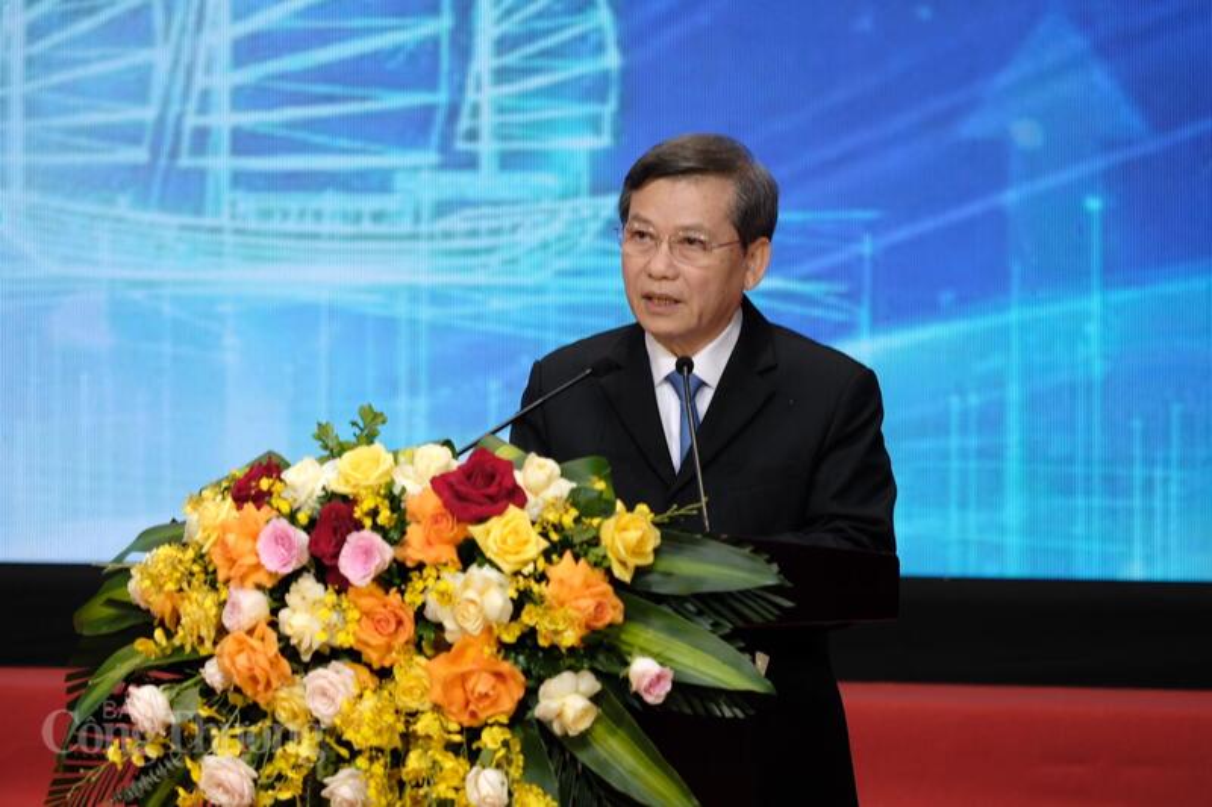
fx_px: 10097
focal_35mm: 300
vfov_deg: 4.6
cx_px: 606
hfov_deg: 6.9
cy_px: 404
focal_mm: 200
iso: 500
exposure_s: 1/125
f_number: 4.8
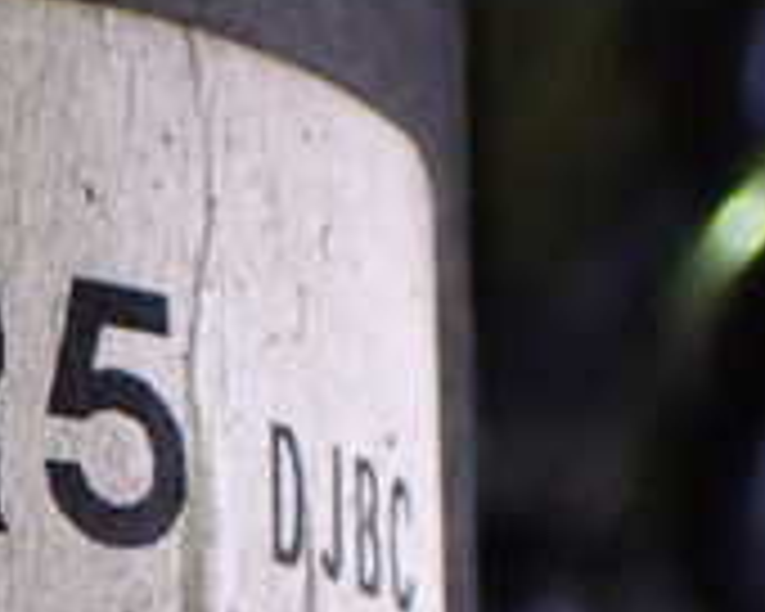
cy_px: 806
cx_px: -189
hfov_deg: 14.2
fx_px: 2966
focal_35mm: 131
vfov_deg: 11.5
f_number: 2.7
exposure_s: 1/40
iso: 1000
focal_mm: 6.83
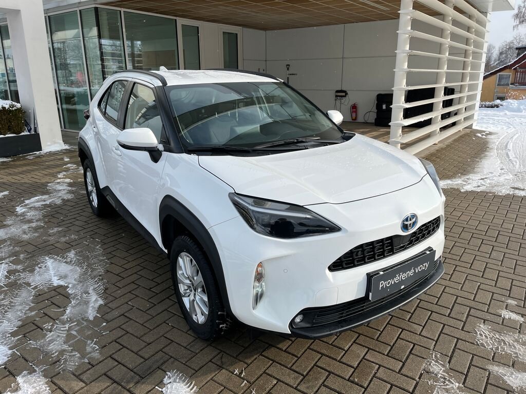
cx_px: 263
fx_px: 395
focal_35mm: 26
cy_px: 197
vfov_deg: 53.1
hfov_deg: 67.3
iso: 50
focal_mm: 5.1
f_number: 1.6
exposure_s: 1/3876
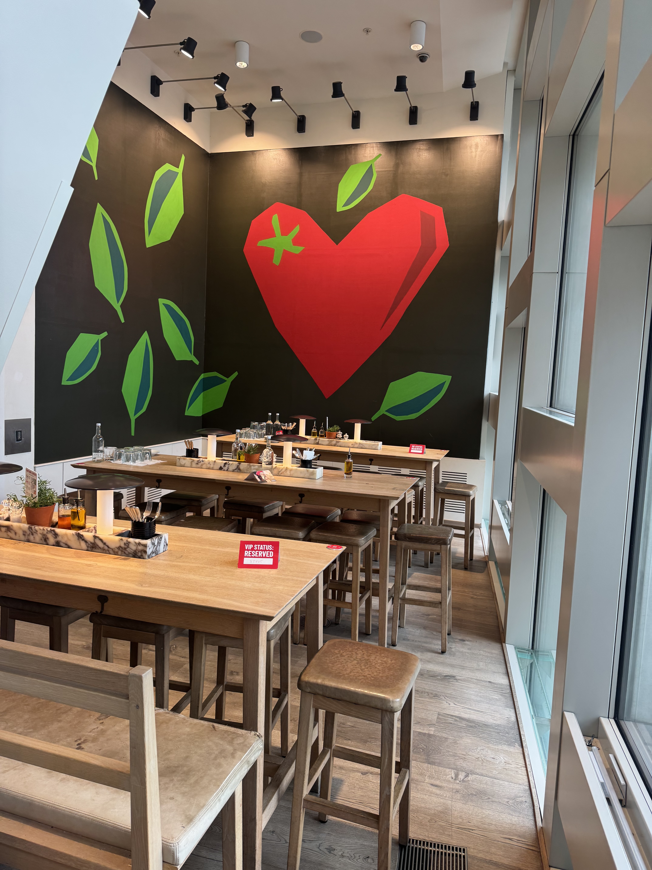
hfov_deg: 56.8
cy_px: 435
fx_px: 603
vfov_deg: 71.6
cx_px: 326
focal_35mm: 24
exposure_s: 1/100
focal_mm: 6.76
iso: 125
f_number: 1.78
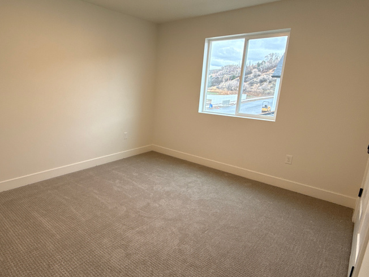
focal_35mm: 22
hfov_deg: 75.2
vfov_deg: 61.1
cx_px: 141
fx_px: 235
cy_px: 139
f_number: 2.2
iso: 125
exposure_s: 1/120
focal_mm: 2.22
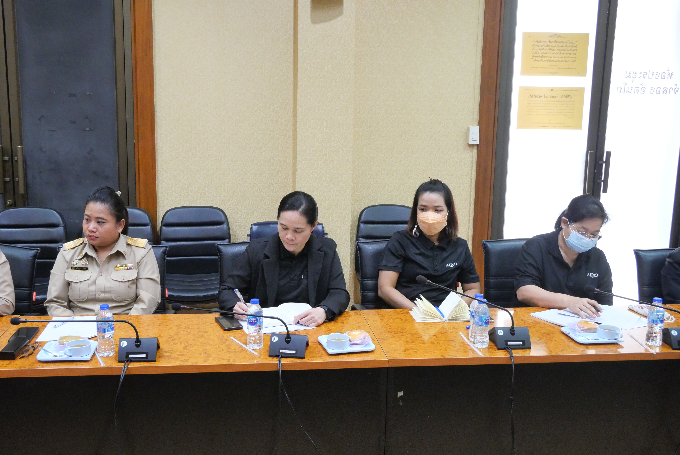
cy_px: 228
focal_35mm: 37
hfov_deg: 51.9
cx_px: 340
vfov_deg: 36.0
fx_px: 699
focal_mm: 18
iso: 3200
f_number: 6.3
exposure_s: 1/25
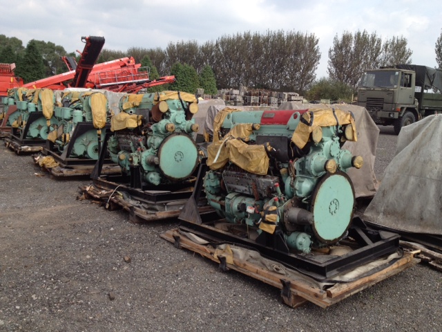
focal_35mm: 35
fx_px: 447
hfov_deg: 52.6
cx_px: 221
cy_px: 166
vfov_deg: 40.7
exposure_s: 1/849
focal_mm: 4.28
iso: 64
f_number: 2.4
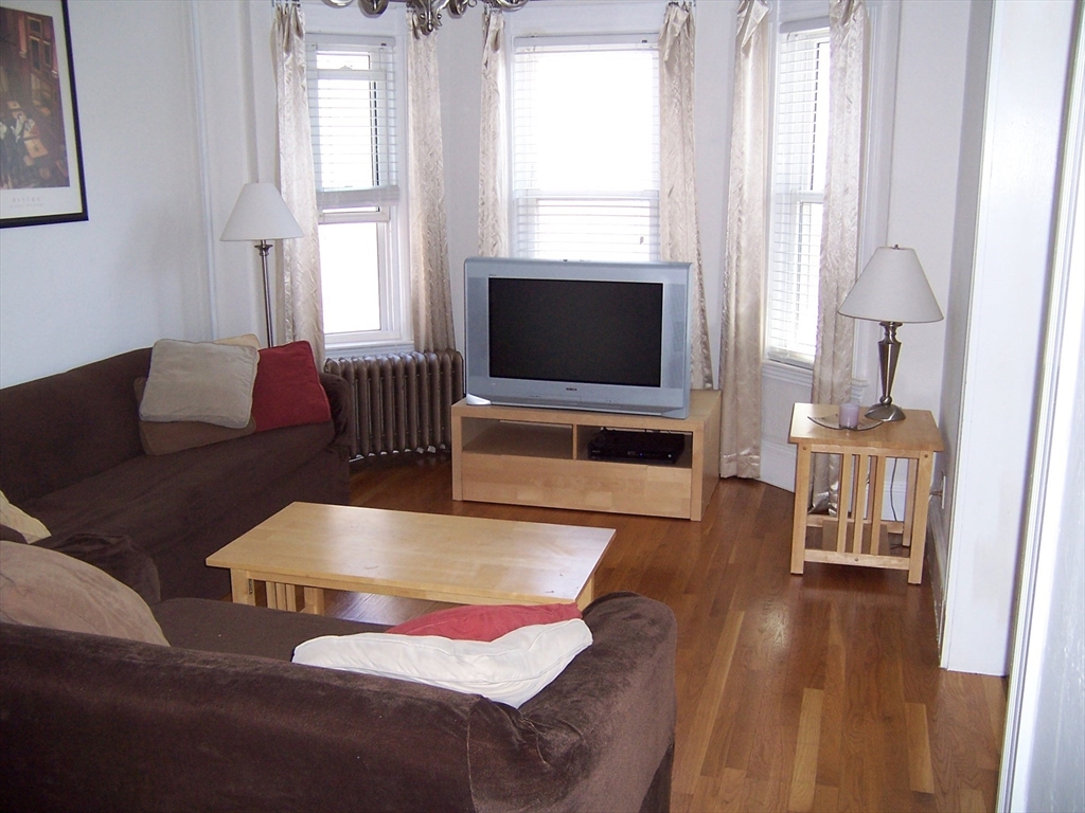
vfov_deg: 42.9
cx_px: 542
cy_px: 406
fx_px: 1034
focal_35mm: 33
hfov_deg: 55.4
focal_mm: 5.5
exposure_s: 1/60
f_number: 2.8
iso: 140
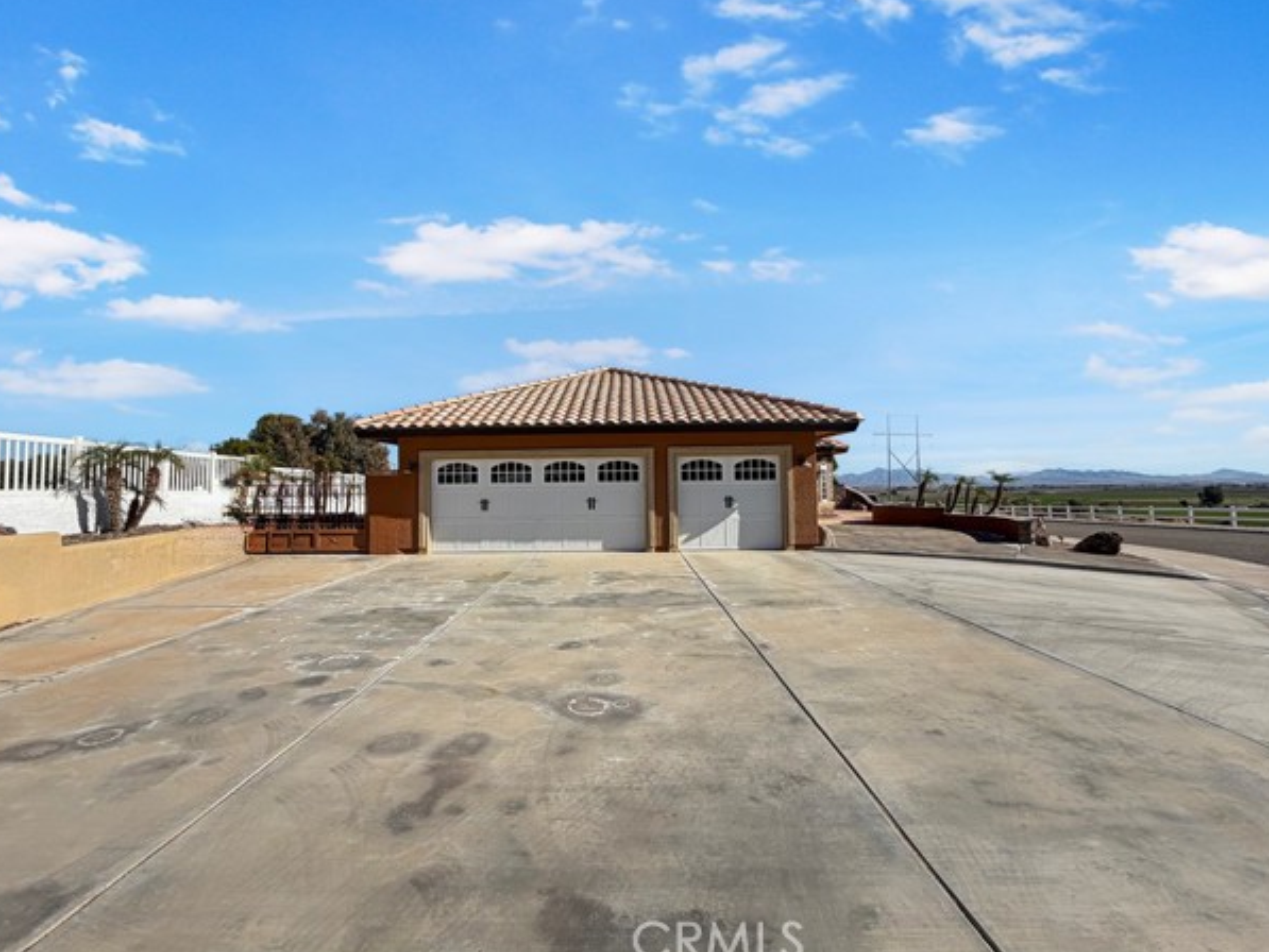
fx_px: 550
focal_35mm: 15
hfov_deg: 98.1
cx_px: 616
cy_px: 461
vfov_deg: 81.7
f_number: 2.2
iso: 20
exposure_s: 1/1400
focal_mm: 2.22
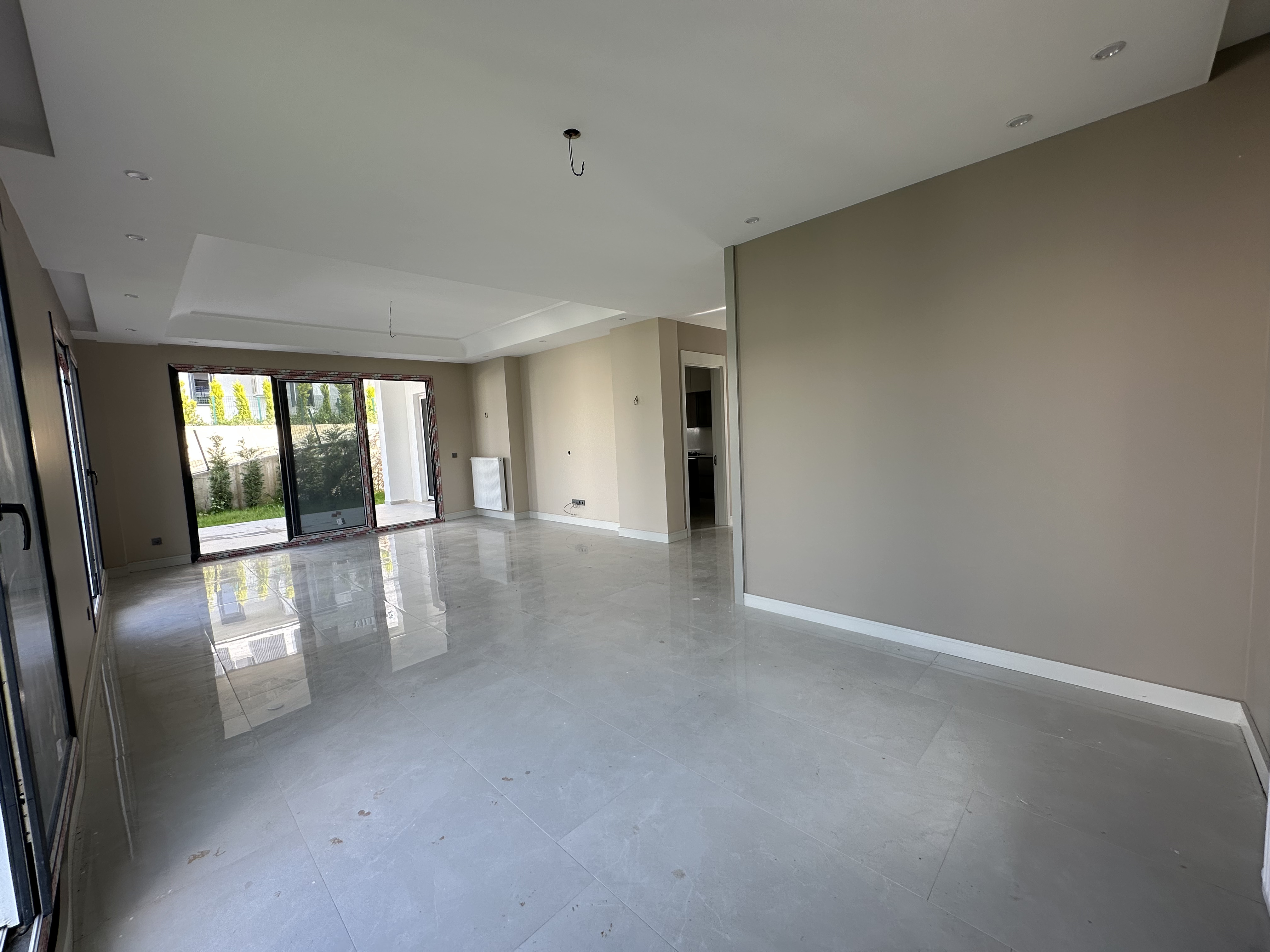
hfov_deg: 102.1
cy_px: 476
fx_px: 514
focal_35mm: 14
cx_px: 635
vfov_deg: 85.7
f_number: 2.2
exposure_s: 1/100
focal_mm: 2.22
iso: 40
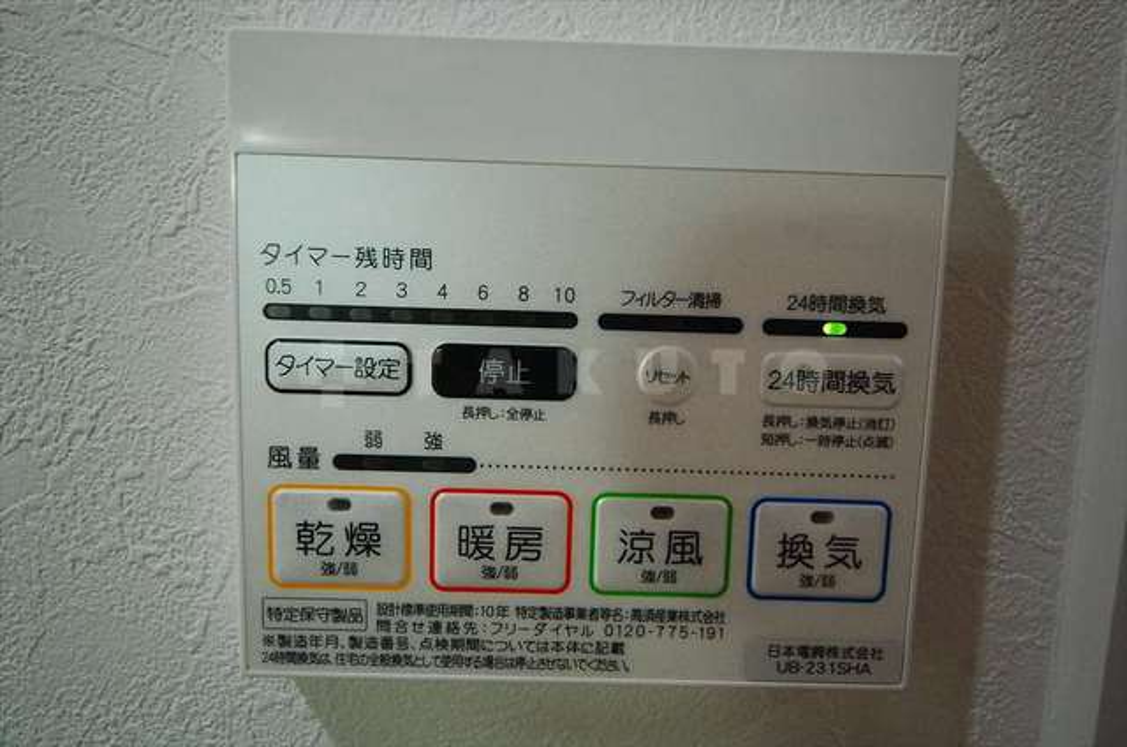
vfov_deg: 59.3
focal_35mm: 21
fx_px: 656
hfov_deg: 81.3
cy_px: 374
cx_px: 564
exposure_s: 1/100
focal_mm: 14
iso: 1600
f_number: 5.3
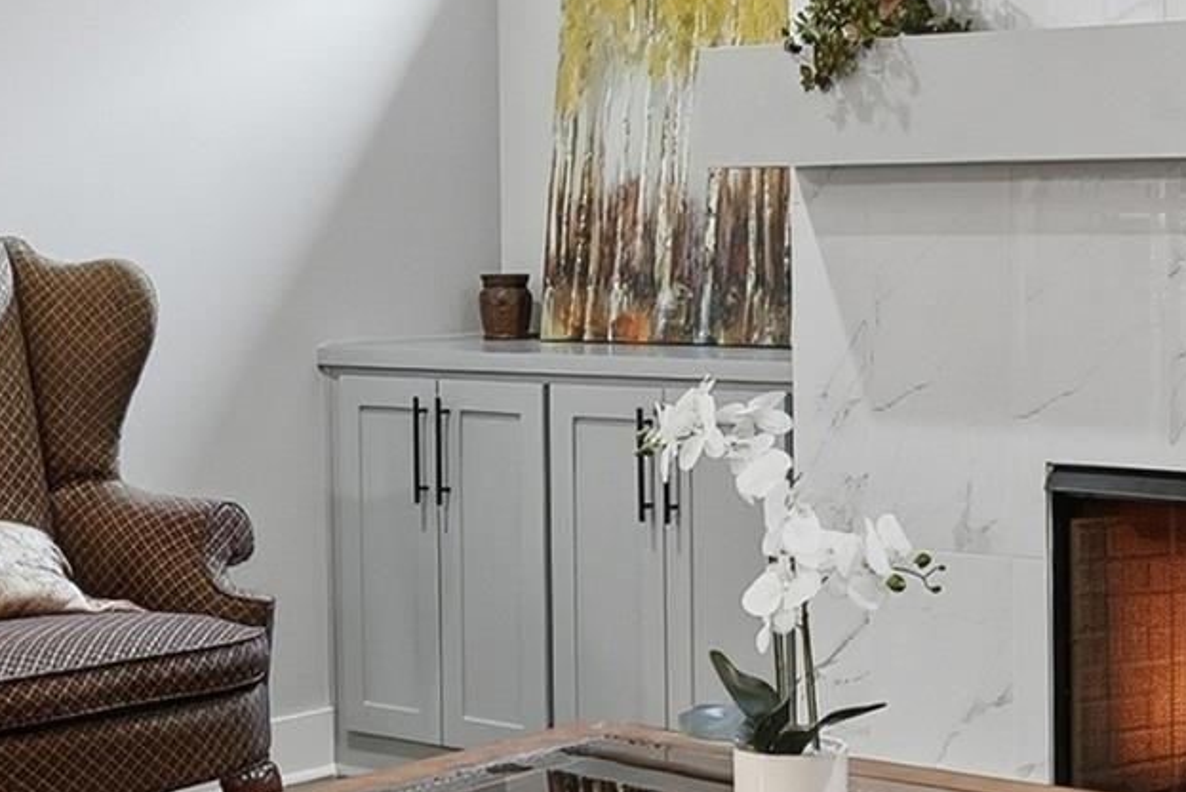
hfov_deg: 26.1
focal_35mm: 77
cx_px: 853
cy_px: 232
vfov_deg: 17.7
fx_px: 2538
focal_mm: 16
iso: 250
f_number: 9
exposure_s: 1/10
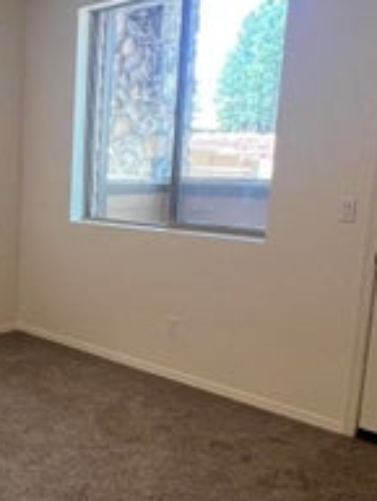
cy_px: 286
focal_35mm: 43
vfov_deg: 43.7
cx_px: -57
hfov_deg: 29.6
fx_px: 624
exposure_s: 1/60
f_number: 1.8
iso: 125
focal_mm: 1.57
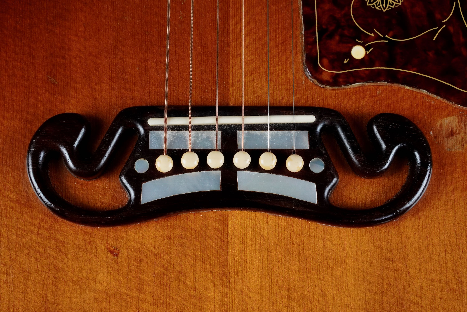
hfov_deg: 37.9
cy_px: 156
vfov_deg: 25.8
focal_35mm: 52
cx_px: 234
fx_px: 681
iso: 1600
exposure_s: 1/60
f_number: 11
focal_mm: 35
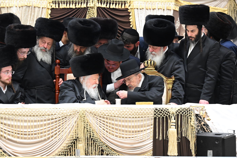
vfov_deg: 8.6
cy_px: 79
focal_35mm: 160
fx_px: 1053
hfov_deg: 12.8
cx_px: 118
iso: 5000
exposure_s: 1/400
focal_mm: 160
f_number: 4.5
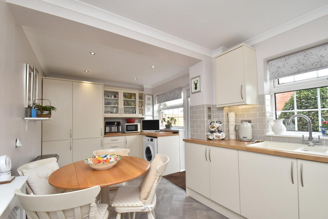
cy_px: 110
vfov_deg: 77.3
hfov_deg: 100.4
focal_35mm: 15
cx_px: 164
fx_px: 137
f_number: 10
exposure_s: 1/60
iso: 500
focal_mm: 10
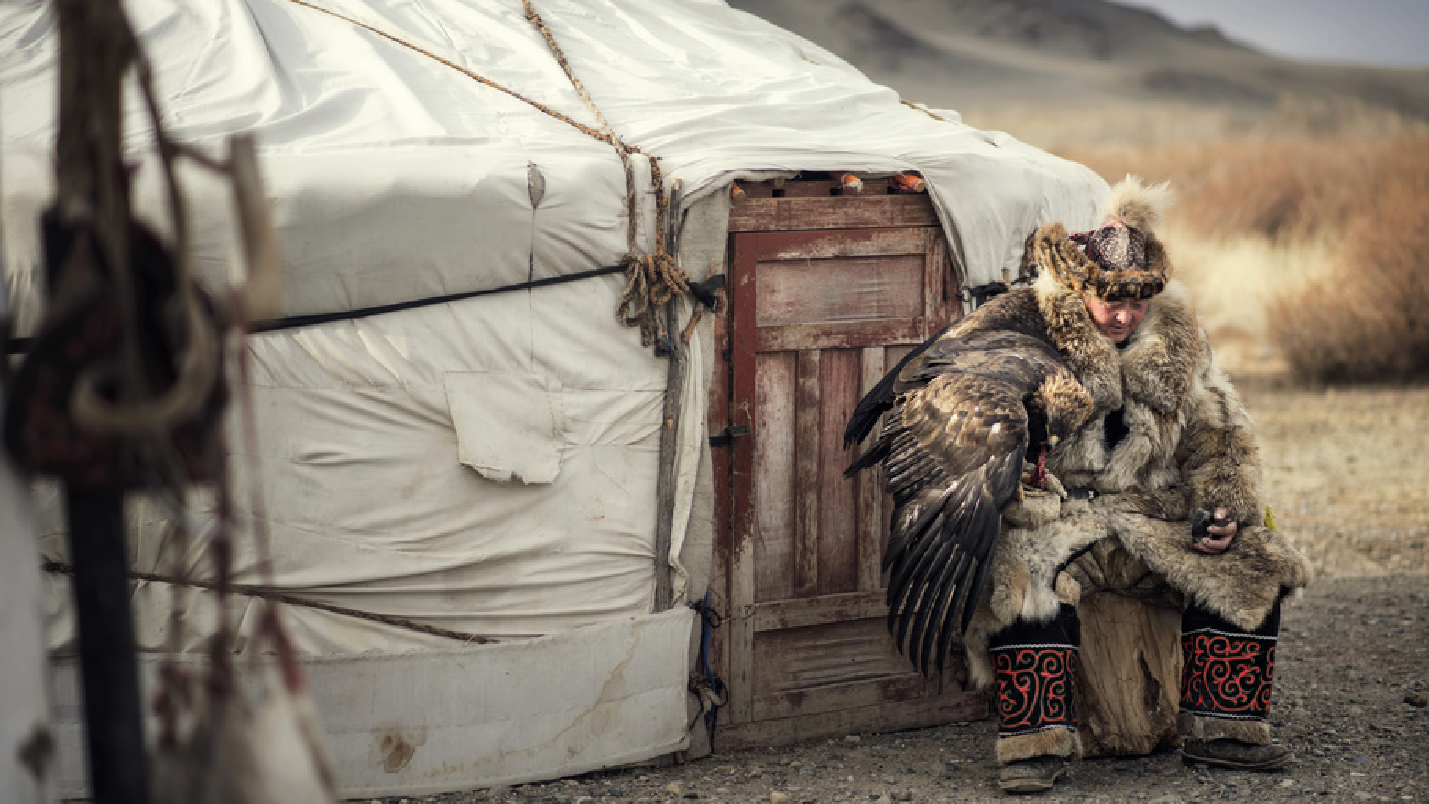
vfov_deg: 12.3
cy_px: 395
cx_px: 777
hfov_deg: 21.8
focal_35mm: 98
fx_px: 3713
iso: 100
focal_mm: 85
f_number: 2
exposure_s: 1/1600
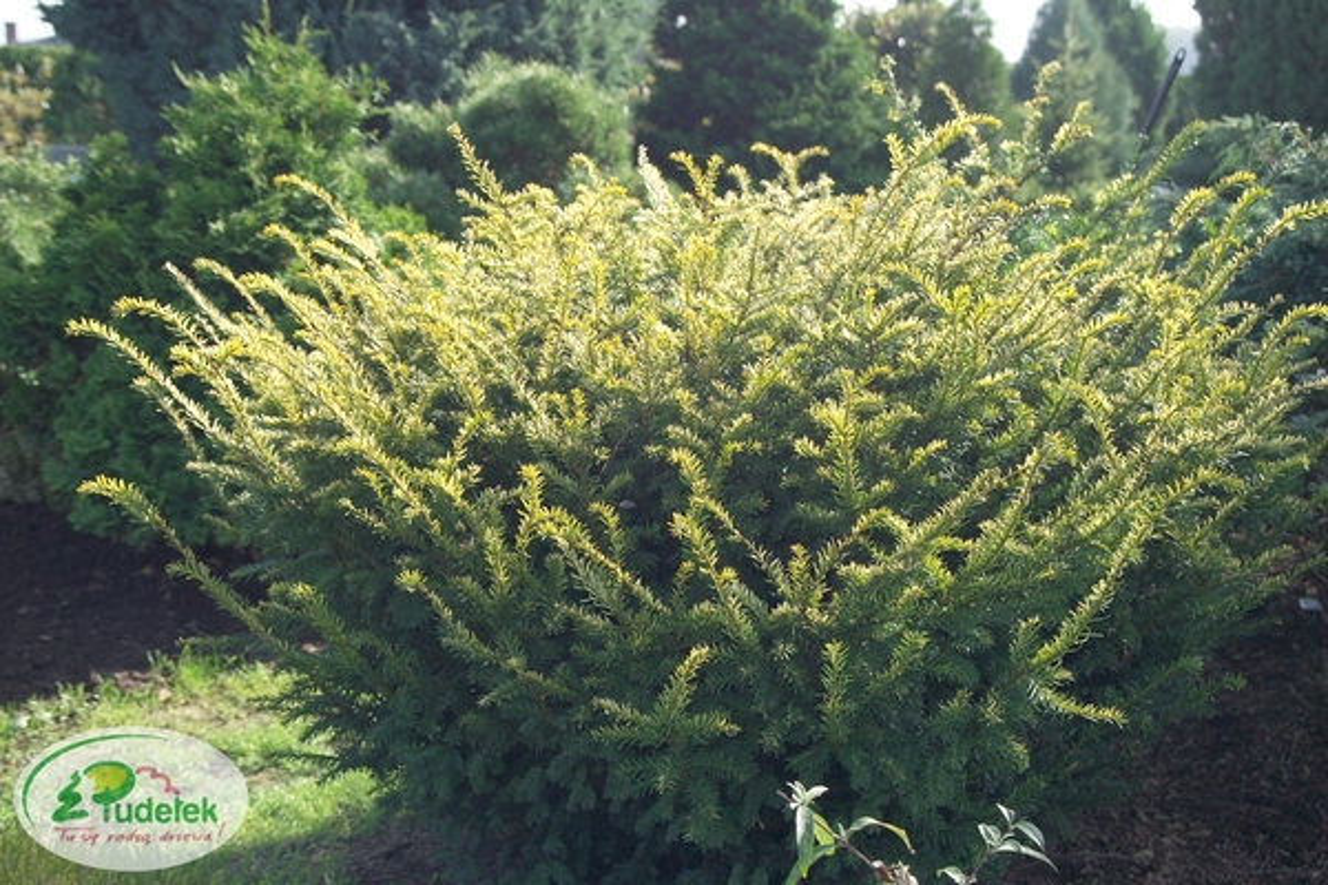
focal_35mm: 50
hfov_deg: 39.6
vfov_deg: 27.0
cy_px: 442
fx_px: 1844
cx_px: 664
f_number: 6.7
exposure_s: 1/125
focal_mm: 50
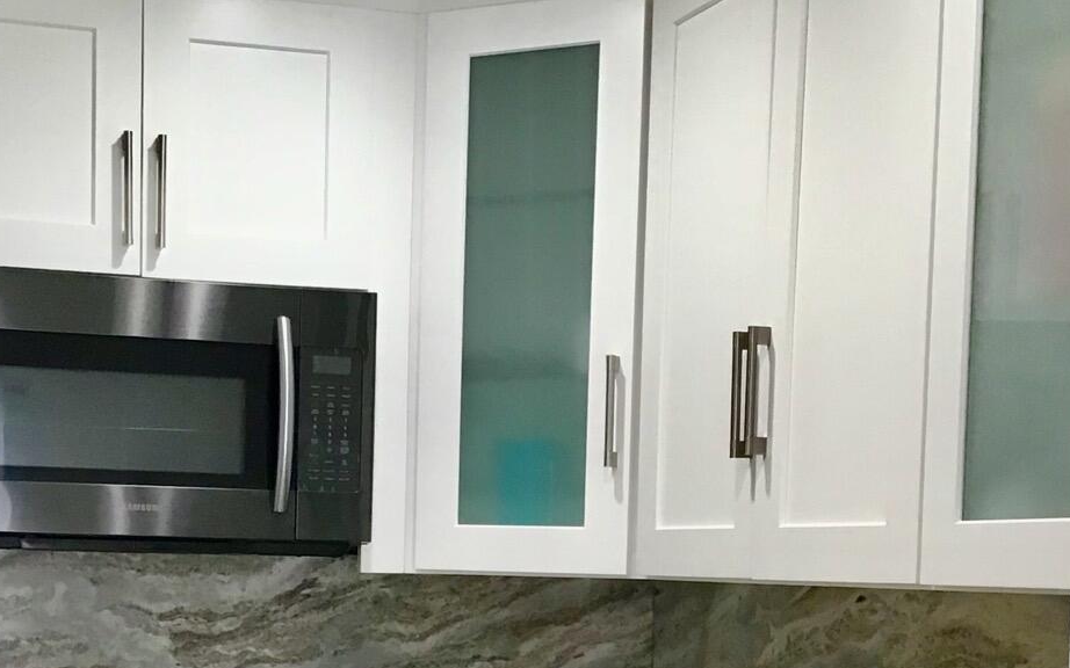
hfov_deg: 28.1
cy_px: 723
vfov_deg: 17.3
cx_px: 376
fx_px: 2128
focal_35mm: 73
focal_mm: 3.3
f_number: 2.4
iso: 50
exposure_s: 1/30
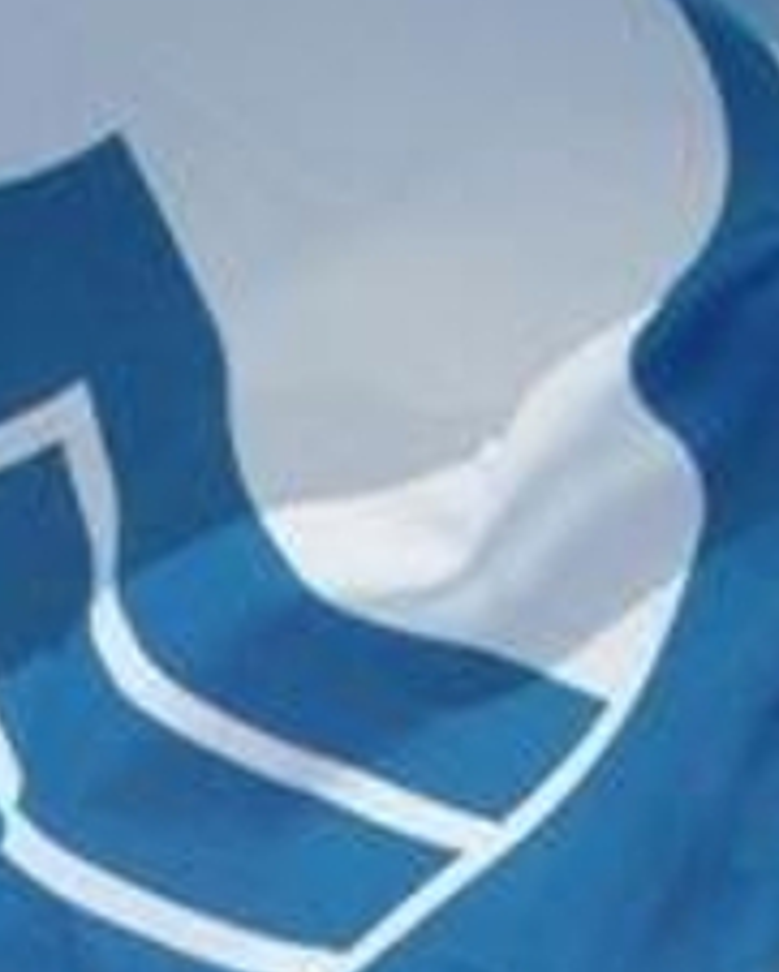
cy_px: 1800
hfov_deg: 13.6
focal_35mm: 113
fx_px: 3254
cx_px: 194
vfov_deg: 14.7
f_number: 10
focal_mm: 17
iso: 800
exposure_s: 1/1250
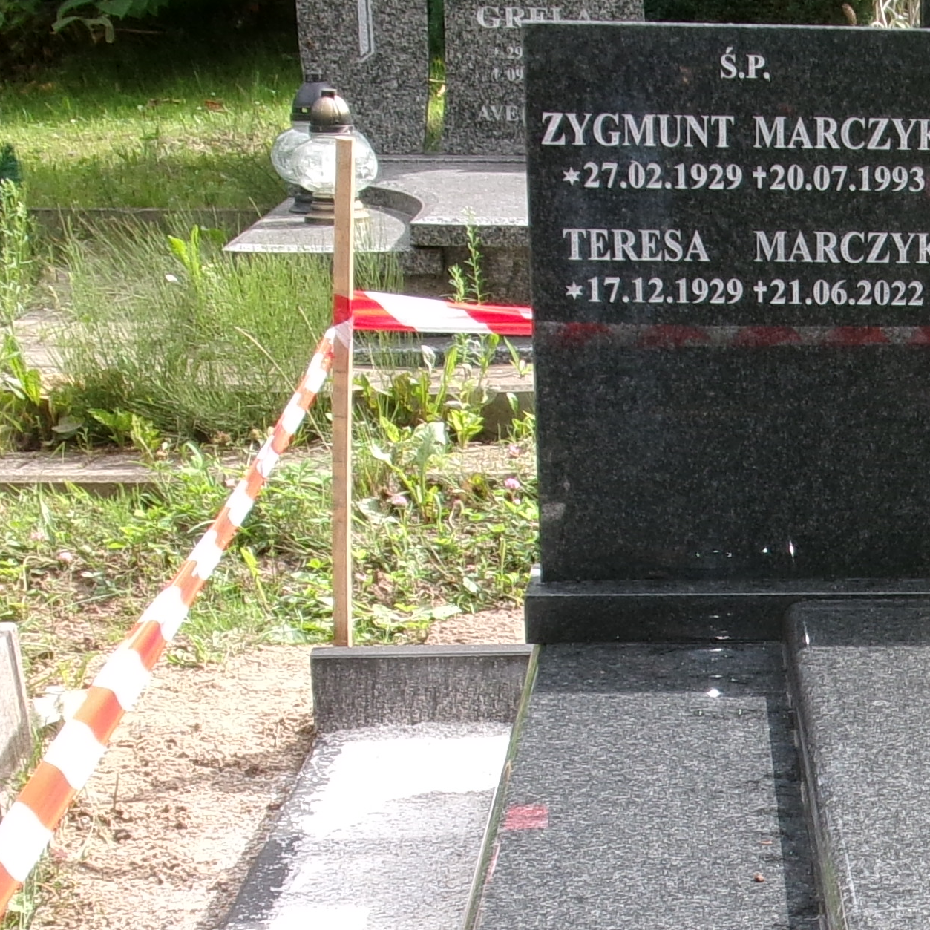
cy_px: 847
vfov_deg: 18.7
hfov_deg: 18.2
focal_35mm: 91
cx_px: 1095
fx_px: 2766
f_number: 3.9
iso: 100
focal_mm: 5.1
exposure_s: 1/200
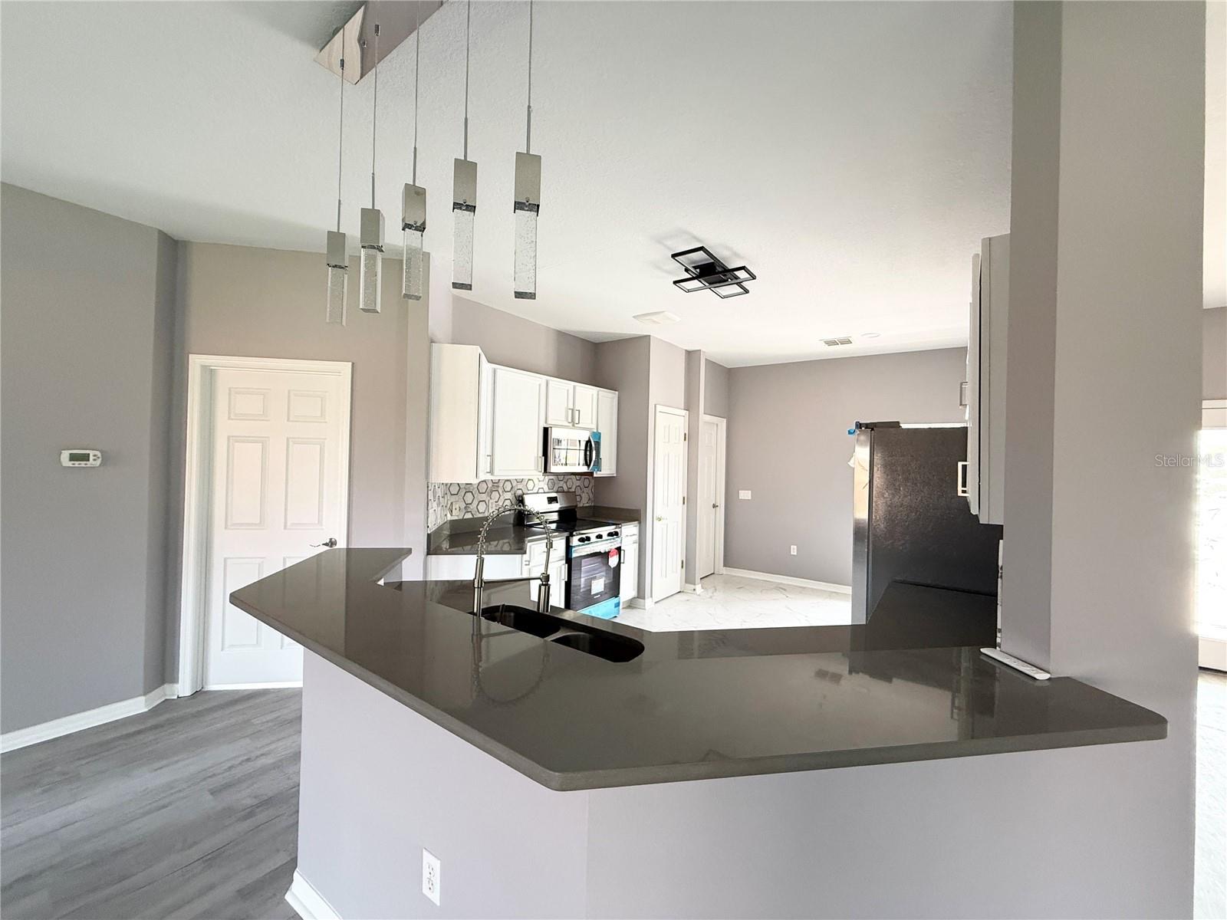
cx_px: 614
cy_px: 460
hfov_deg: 102.1
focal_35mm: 14
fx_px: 496
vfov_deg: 85.7
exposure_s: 1/99
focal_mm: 2.22
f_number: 2.2
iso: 200
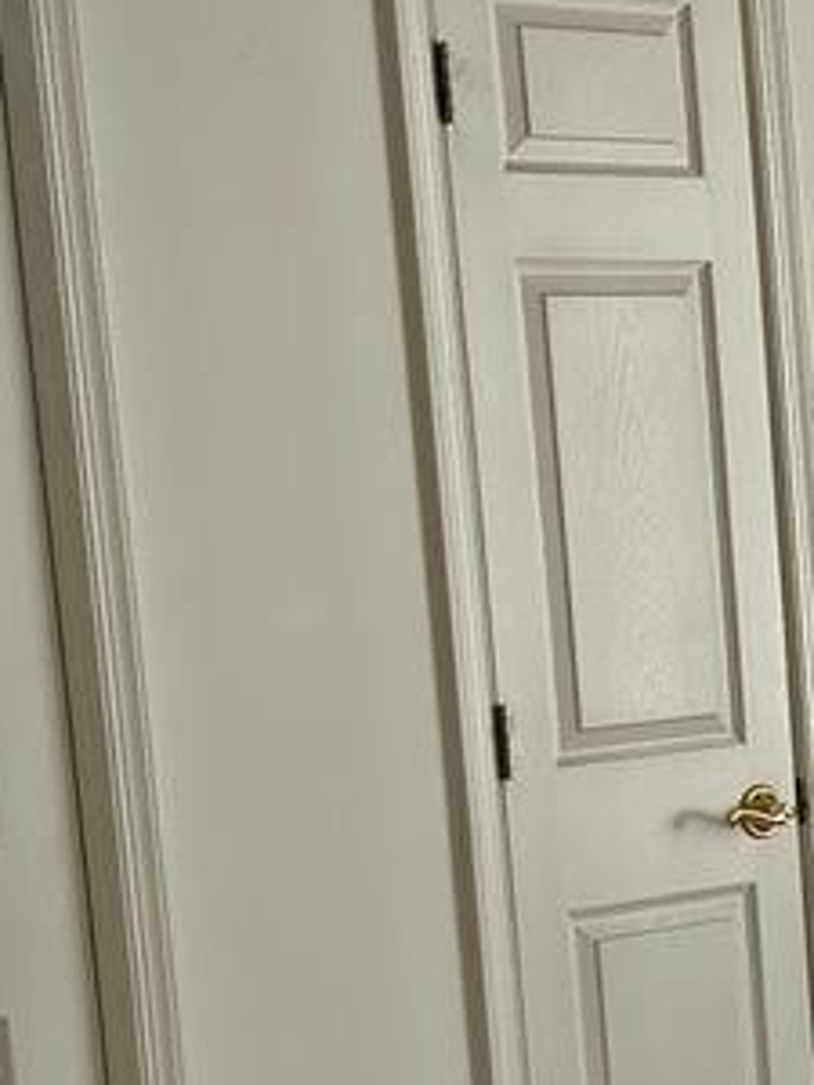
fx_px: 3856
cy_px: 1096
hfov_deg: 11.0
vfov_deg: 15.7
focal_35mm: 123
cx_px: 1628
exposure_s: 1/120
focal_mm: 5.56
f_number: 1.8
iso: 121
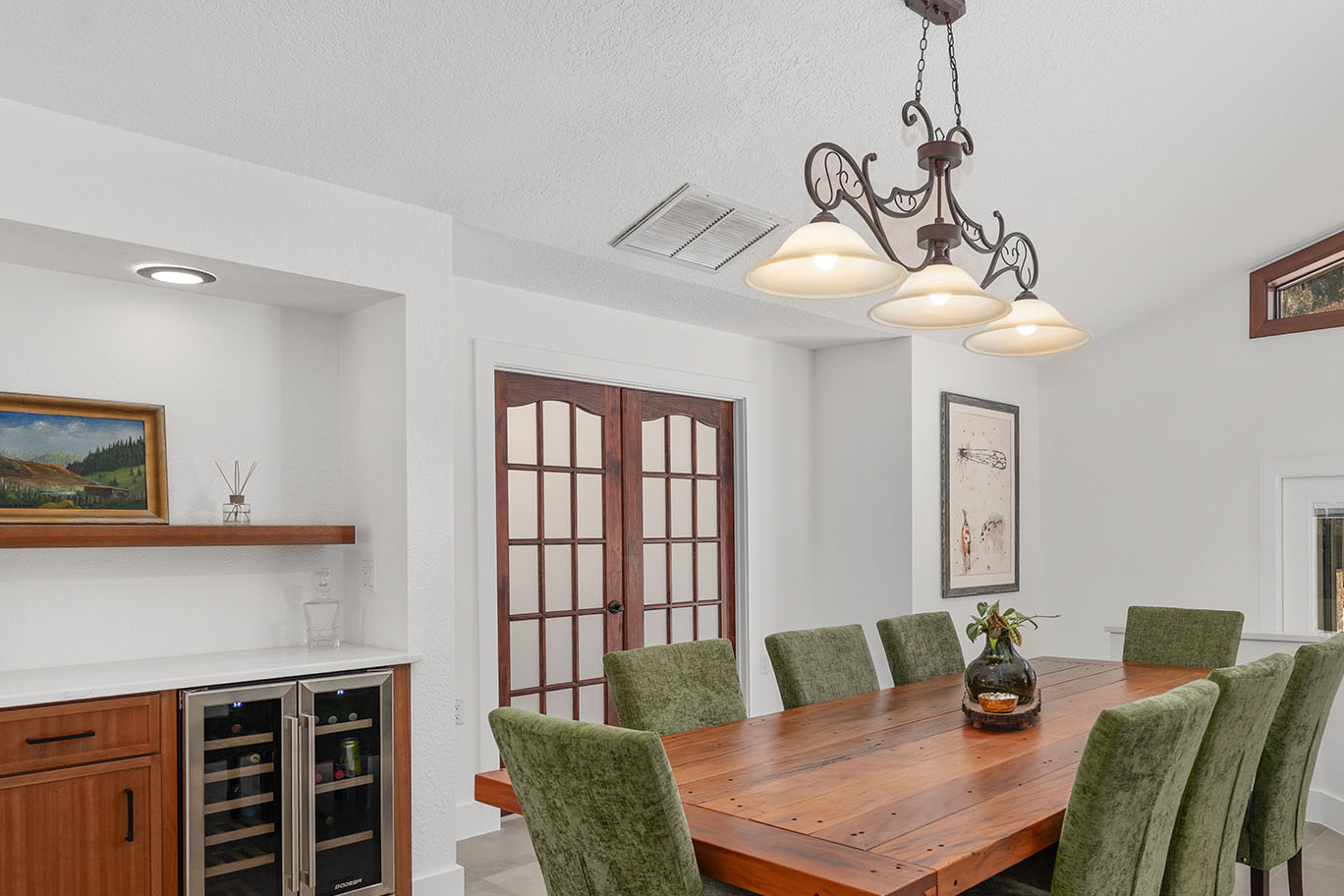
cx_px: 802
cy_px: 552
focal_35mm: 25
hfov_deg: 70.8
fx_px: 933
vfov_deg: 50.8
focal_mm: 19
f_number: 7.1
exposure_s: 1/20
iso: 320
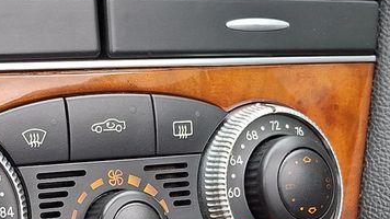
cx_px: 58
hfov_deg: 39.8
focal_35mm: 49
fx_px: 507
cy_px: 194
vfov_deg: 23.8
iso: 25
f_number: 1.8
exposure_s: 1/120
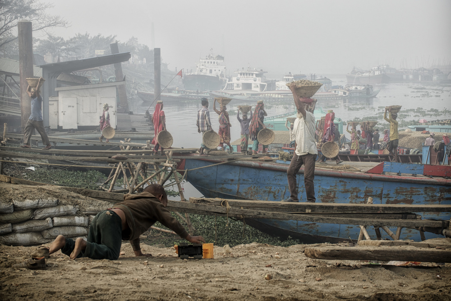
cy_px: 150
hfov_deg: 23.1
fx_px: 1103
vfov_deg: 15.5
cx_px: 226
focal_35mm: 88
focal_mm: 32.39
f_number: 6.3
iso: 100
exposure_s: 1/125
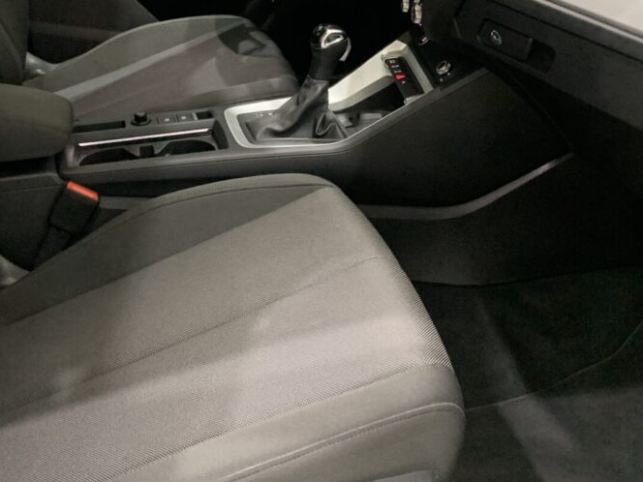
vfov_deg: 30.1
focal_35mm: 47
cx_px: 255
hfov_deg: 40.2
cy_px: 95
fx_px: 873
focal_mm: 4.25
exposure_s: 1/25
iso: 500
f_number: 1.8
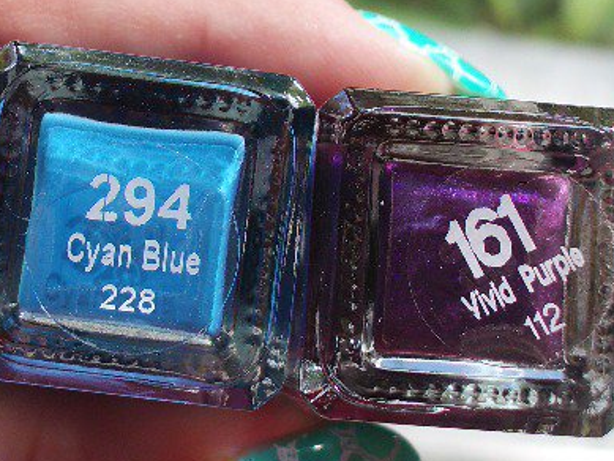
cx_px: 117
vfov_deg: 14.5
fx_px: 1810
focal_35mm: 102
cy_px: 167
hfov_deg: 19.1
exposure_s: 1/60
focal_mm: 10.2
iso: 100
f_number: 3.5
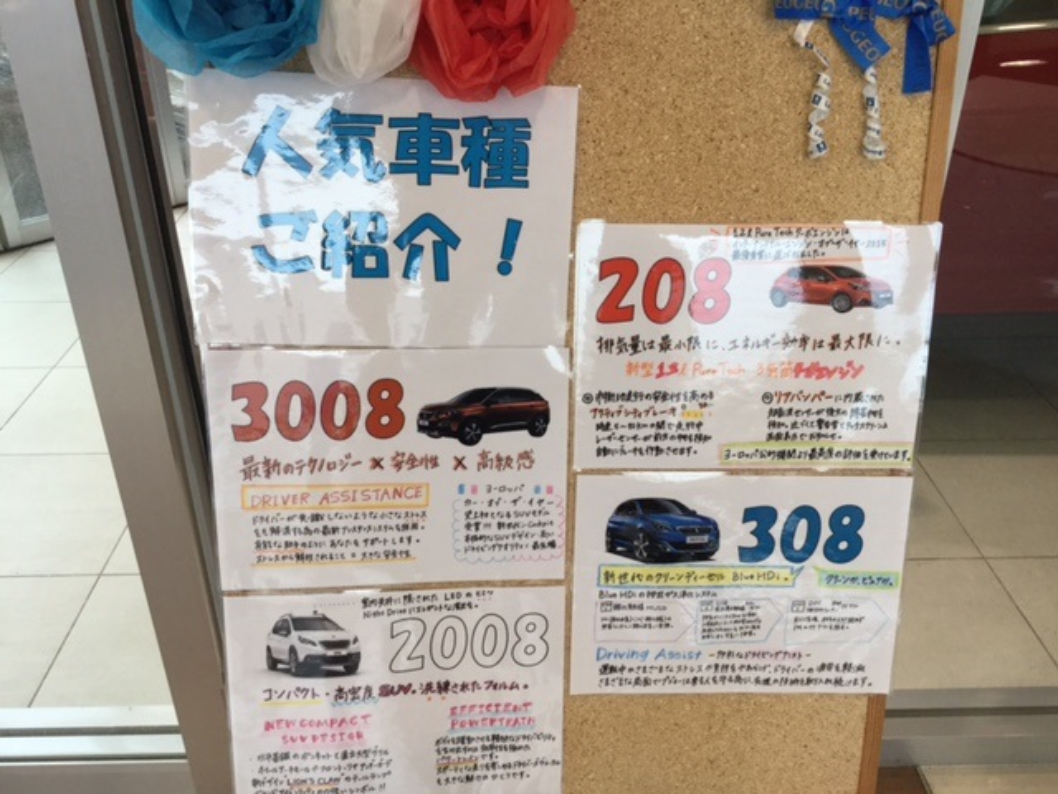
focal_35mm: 31
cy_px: 397
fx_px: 947
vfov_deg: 45.4
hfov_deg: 58.4
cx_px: 529
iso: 25
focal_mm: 3.3
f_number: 2.4
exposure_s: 1/30
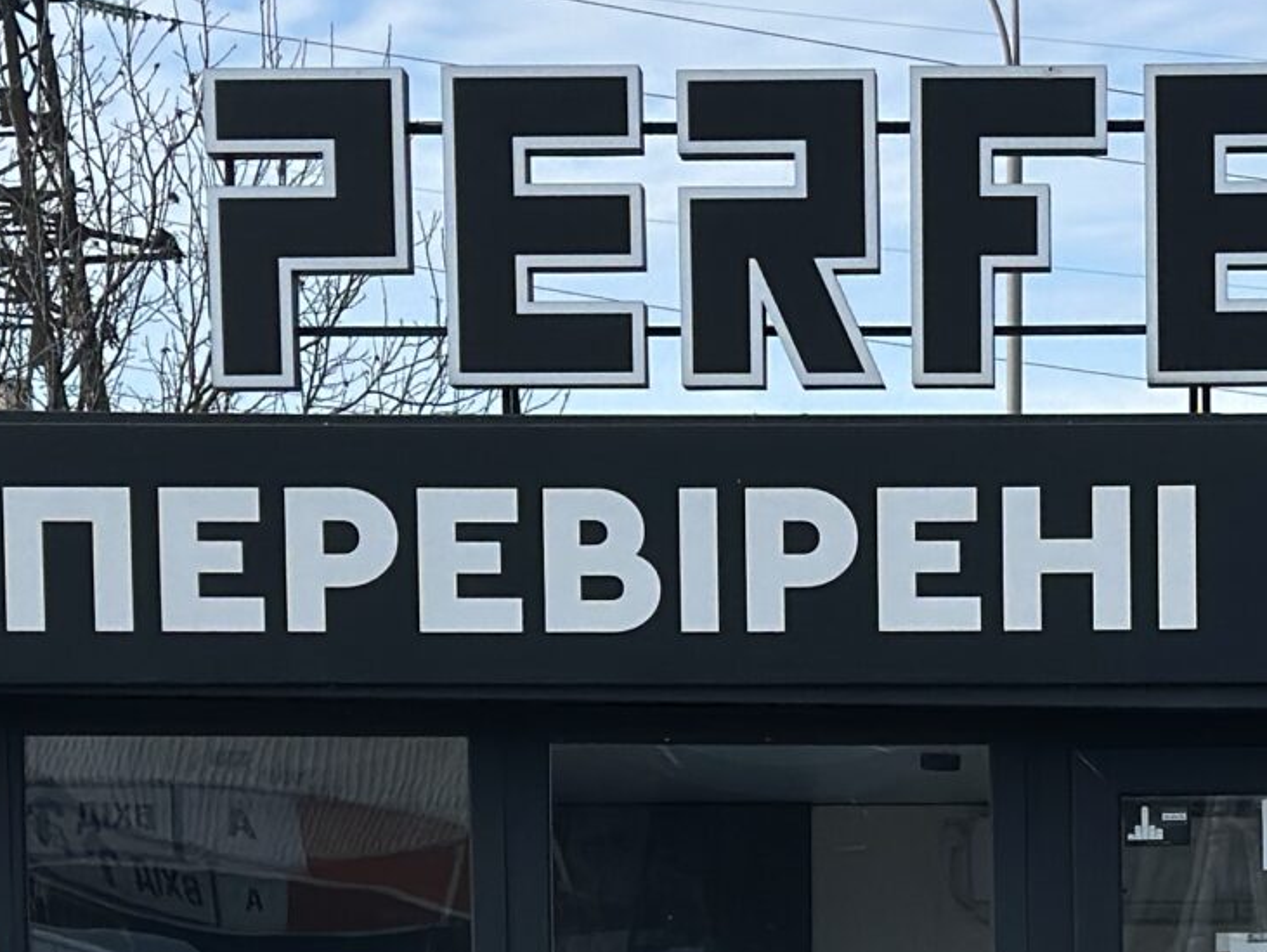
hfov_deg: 11.7
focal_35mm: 168
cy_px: 1394
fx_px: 6152
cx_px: 1201
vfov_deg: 8.7
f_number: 1.78
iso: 80
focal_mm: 6.86
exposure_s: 1/3731
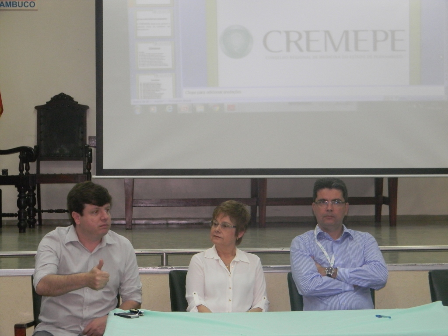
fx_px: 1074
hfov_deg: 23.6
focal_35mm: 83
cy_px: 168
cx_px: 224
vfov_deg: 17.8
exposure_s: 1/30
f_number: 4.5
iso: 341
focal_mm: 15.1
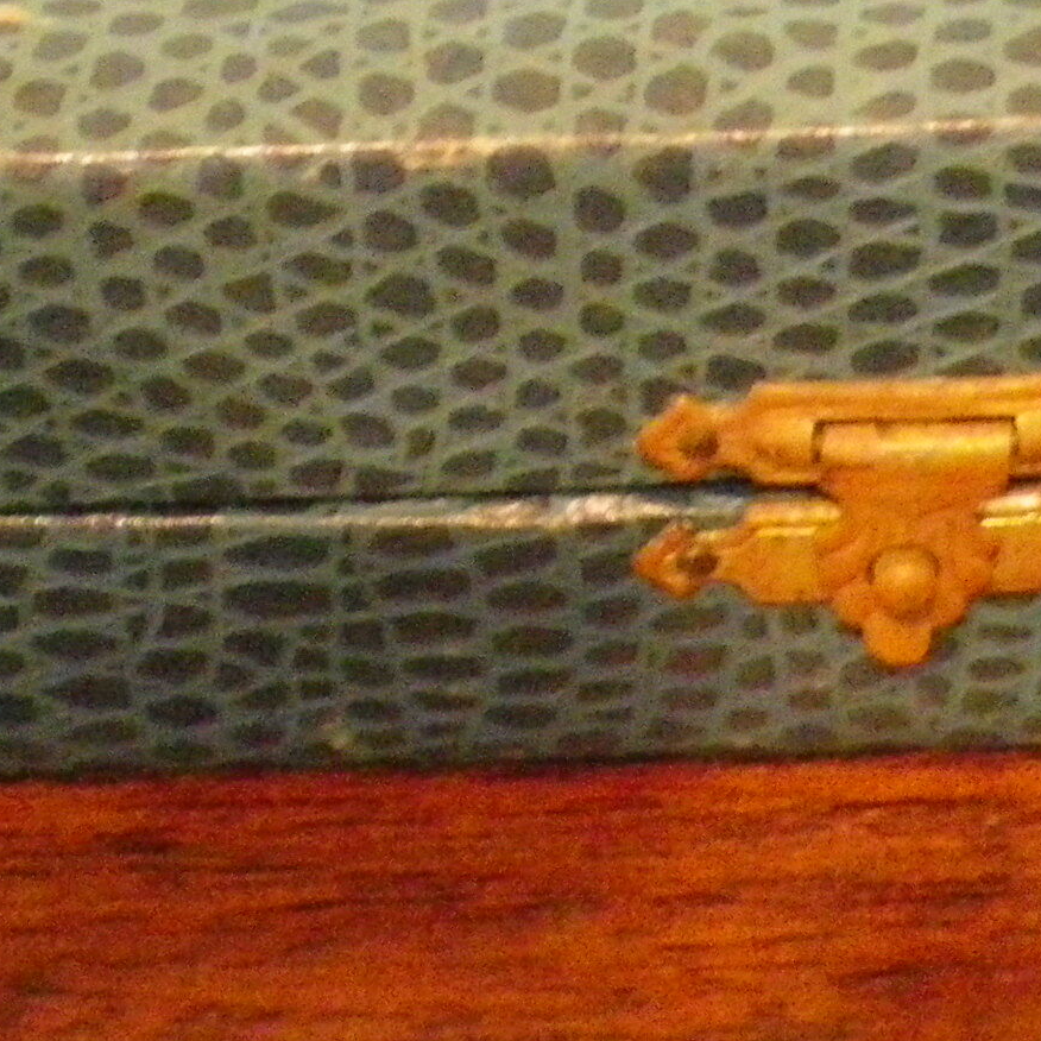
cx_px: 877
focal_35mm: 113
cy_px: -122
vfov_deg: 15.0
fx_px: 3845
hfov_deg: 15.3
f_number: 2.6
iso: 800
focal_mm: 4.9
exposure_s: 1/8
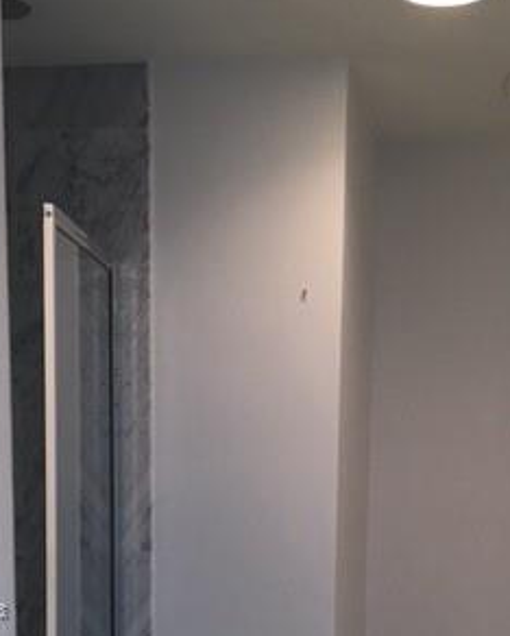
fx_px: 1169
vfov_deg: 28.8
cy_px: 612
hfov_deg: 24.6
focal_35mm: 62
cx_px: 279
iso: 32
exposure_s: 1/30
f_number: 2.2
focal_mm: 4.15
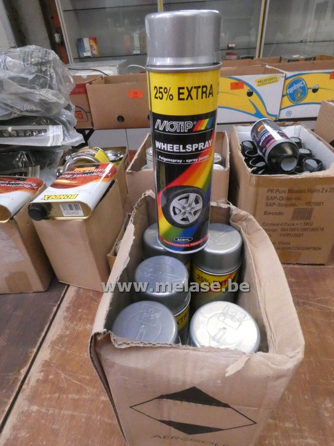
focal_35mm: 20
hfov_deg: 66.0
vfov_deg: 81.7
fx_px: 257
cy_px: 223
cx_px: 167
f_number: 8
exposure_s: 1/40
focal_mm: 3.6
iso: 1600
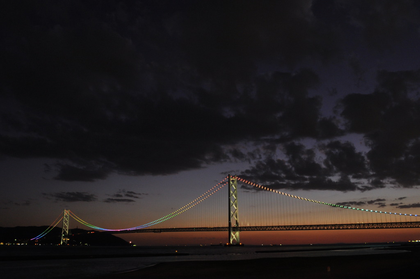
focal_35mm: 30
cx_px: 210
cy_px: 140
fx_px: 350
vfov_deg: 43.5
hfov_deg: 62.0
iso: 640
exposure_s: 1.7
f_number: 13
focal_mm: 20
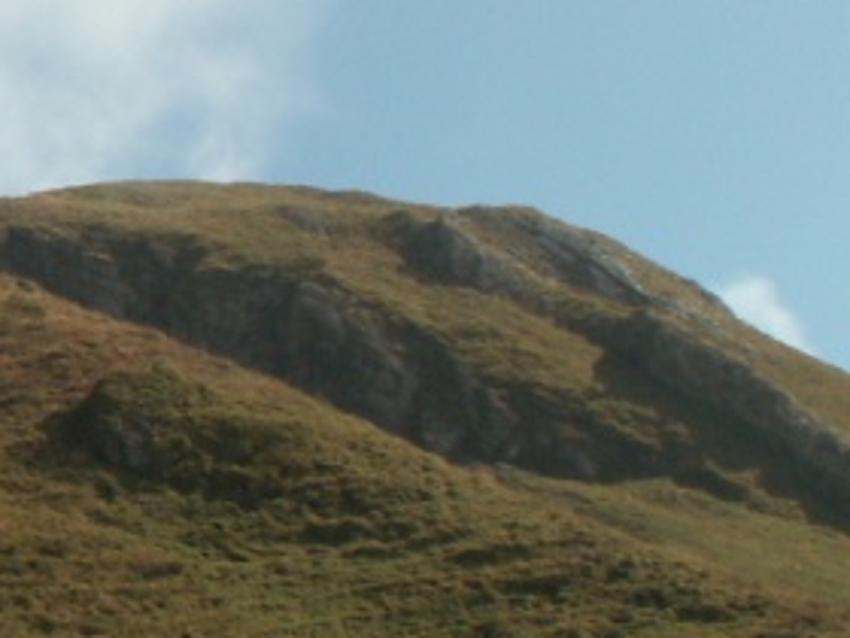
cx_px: -610
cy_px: 222
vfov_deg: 11.6
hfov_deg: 13.9
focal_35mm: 128
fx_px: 3143
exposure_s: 1/200
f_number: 7.1
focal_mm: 5.86
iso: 50
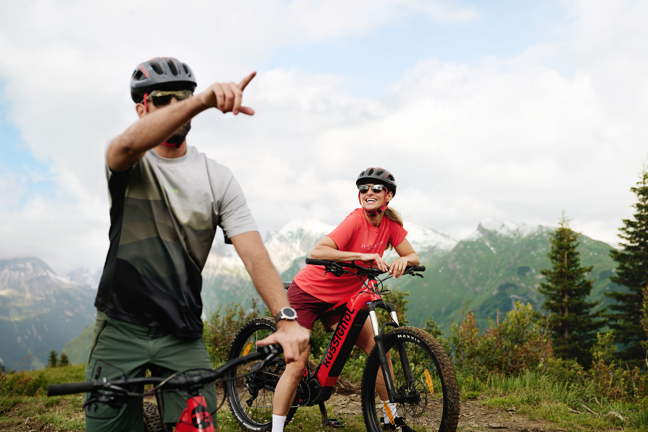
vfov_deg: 27.0
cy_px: 216
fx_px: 900
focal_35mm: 50
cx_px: 324
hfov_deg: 39.6
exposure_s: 1/1600
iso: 200
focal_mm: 50
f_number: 3.5
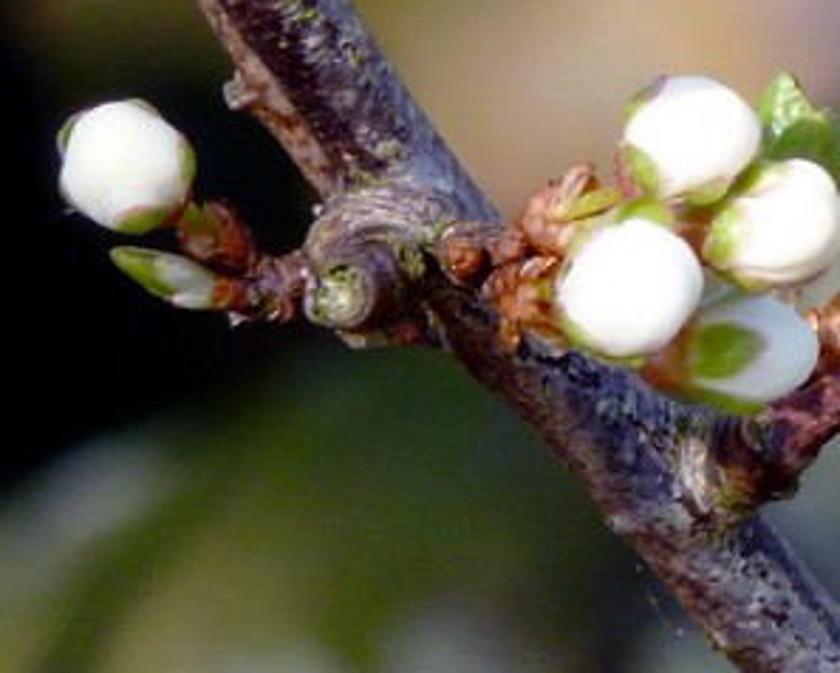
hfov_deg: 1.5
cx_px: 704
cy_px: 74
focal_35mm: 1260
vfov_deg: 1.2
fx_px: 31345
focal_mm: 68.8
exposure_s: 1/125
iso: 125
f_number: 5.9
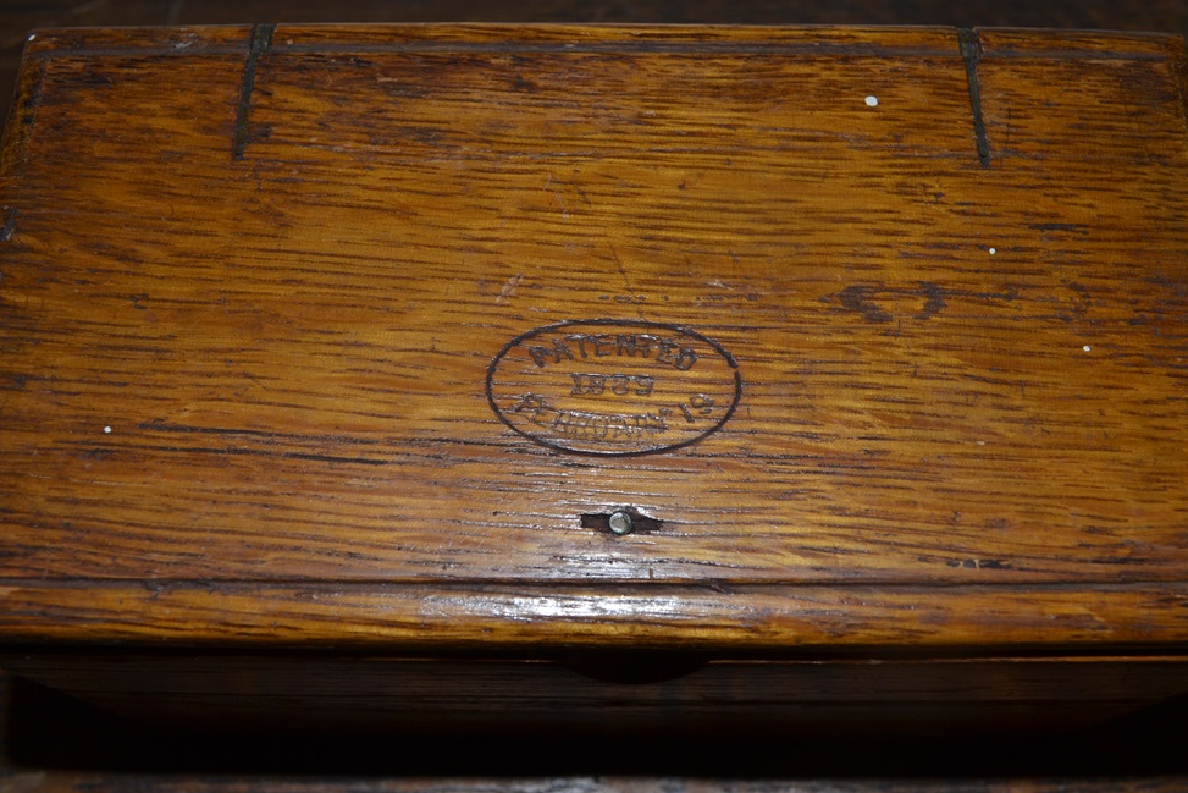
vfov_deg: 36.0
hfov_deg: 51.9
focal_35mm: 37
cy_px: 404
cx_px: 604
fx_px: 1221
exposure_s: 1/60
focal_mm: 24
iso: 100
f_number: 8
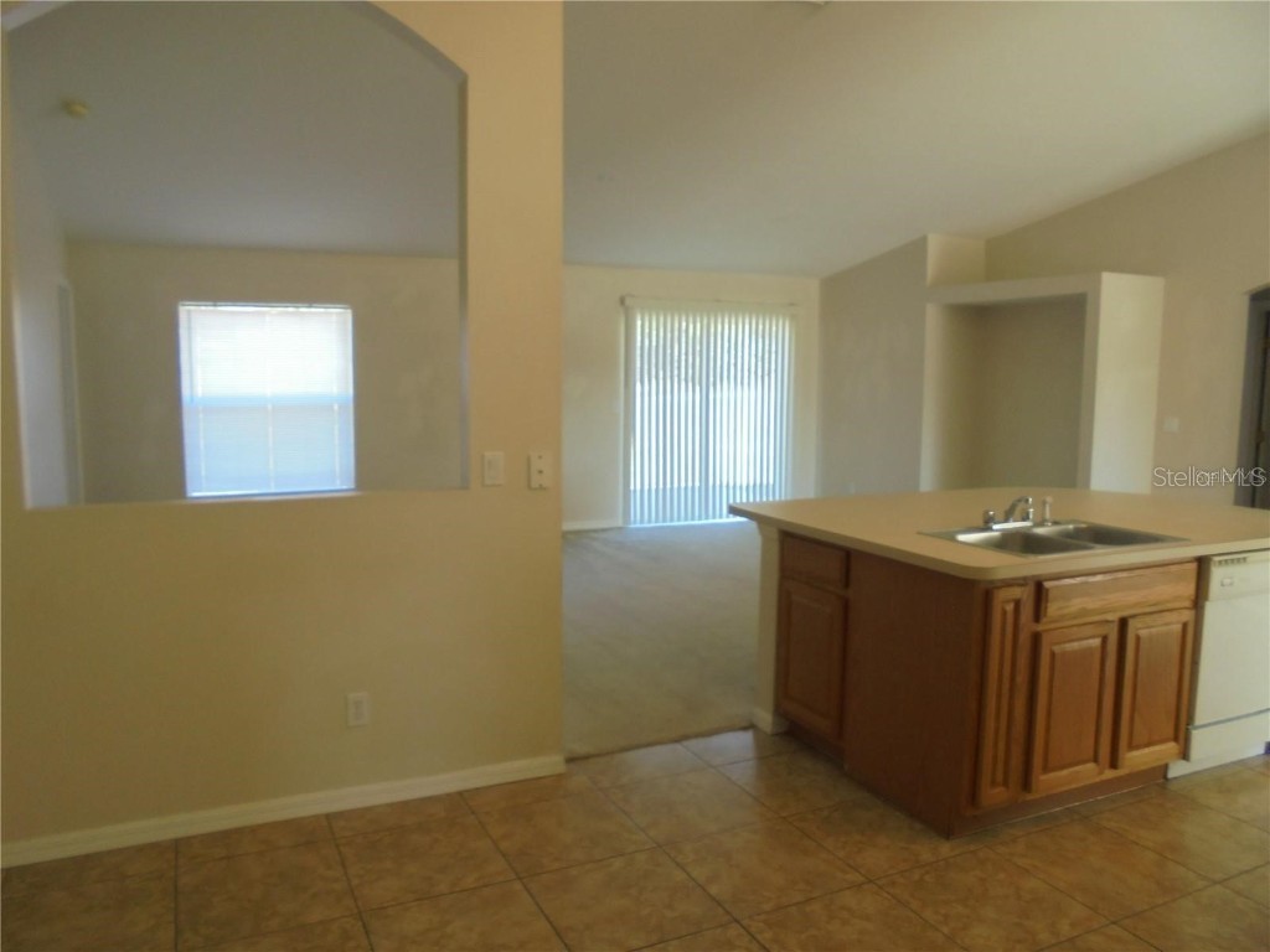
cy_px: 476
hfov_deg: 67.3
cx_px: 635
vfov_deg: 53.1
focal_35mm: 26
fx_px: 954
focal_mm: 4.6
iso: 160
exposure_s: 1/30
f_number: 3.5
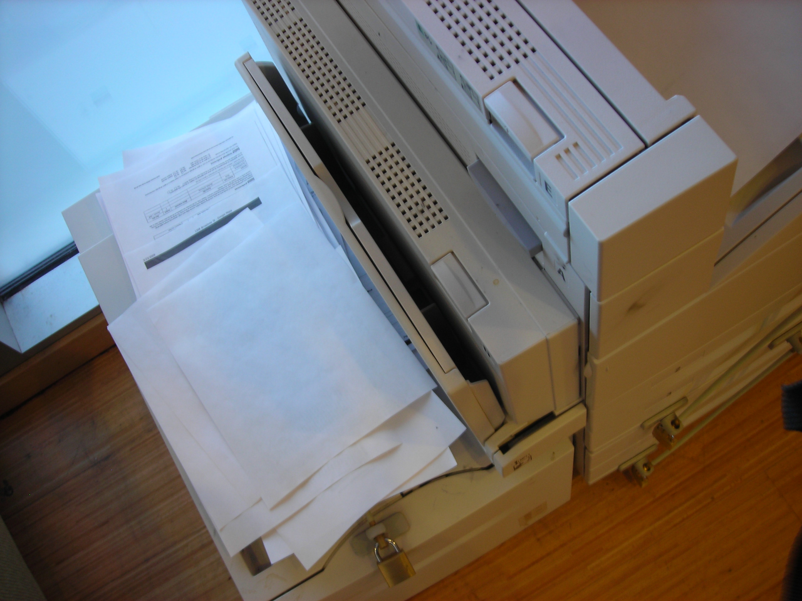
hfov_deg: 49.0
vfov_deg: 37.7
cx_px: 401
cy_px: 300
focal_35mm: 38
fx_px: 880
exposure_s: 1/11.1
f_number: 3.2
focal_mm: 6.3
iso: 50
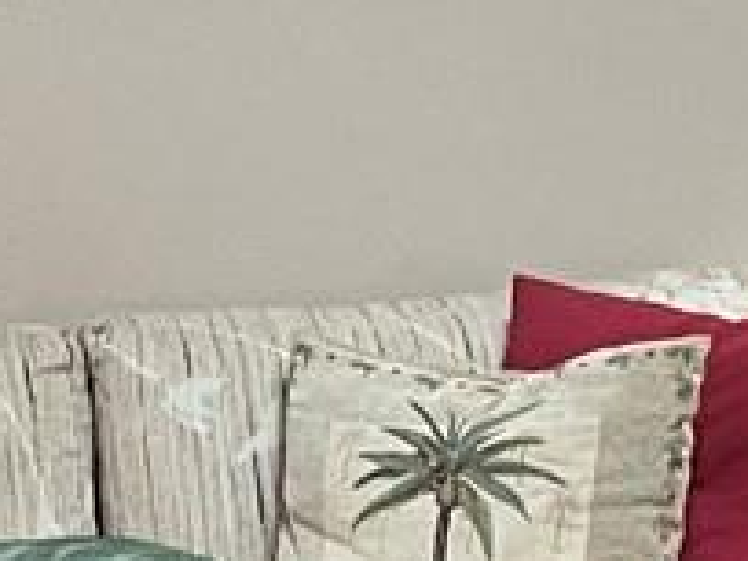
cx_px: 271
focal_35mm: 196
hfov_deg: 10.1
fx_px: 4235
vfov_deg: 7.6
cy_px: 114
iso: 200
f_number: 1.6
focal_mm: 5.1
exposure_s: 1/60
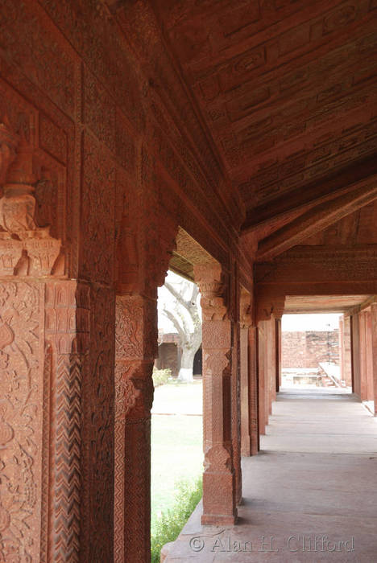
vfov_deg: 49.5
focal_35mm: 39
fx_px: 611
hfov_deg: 34.3
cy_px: 282
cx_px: 188
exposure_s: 1/80
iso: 100
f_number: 4.5
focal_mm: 26
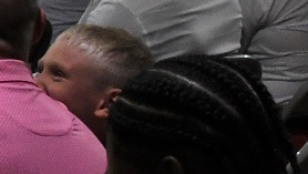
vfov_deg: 3.4
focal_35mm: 352
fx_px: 2878
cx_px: -814
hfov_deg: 5.5
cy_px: -217
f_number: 6.3
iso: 2000
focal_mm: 28
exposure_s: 1/30
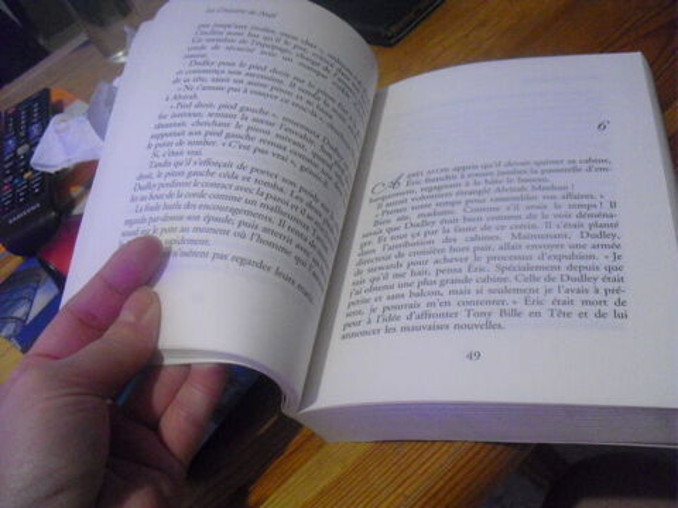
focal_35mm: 36
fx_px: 705
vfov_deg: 39.7
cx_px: 339
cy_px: 254
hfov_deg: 51.4
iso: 800
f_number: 3.1
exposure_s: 1/40
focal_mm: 6.3
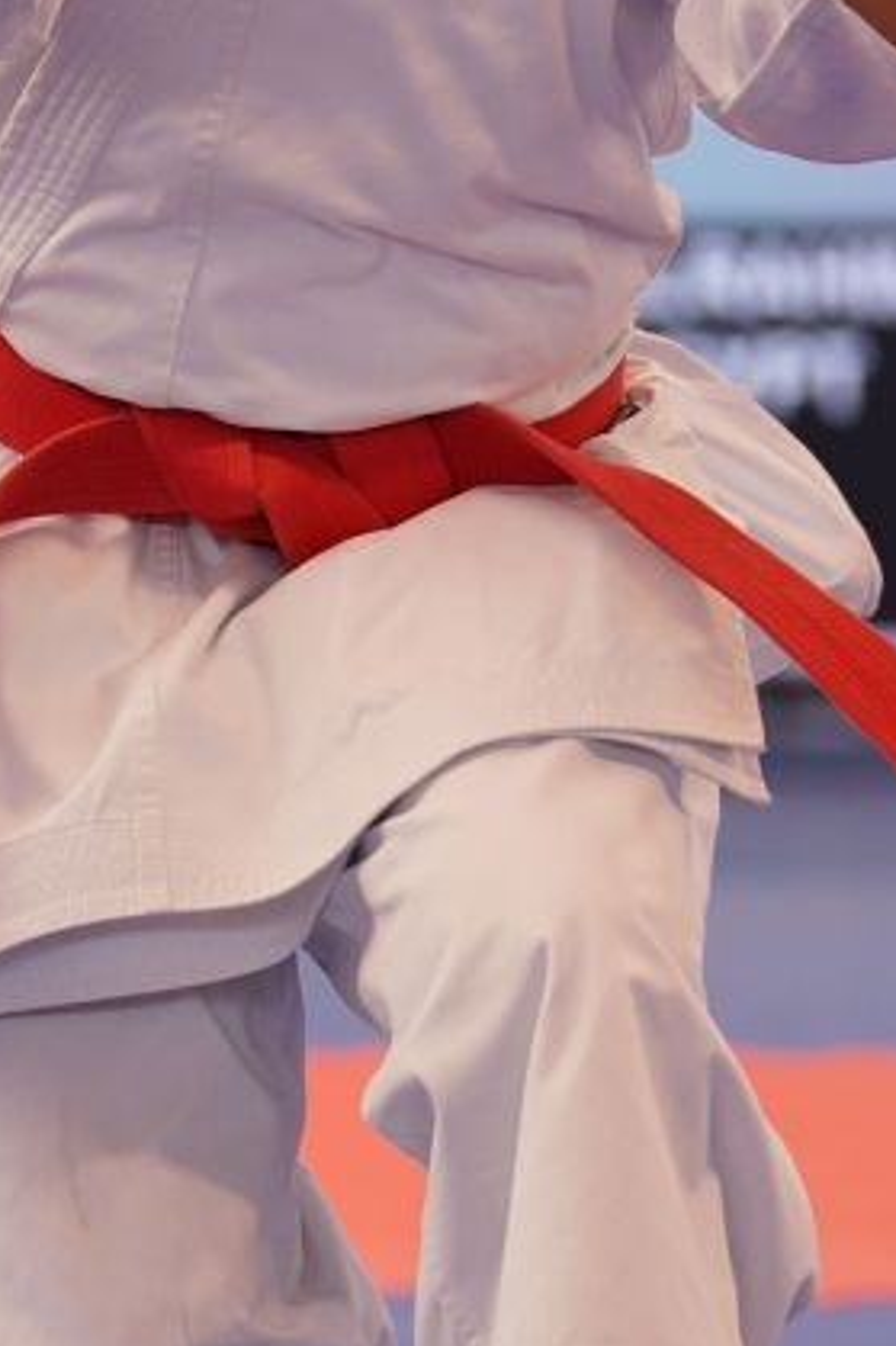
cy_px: 581
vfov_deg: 3.9
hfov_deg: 2.6
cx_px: 295
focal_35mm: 527
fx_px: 19689
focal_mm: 184
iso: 640
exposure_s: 1/500
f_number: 2.8
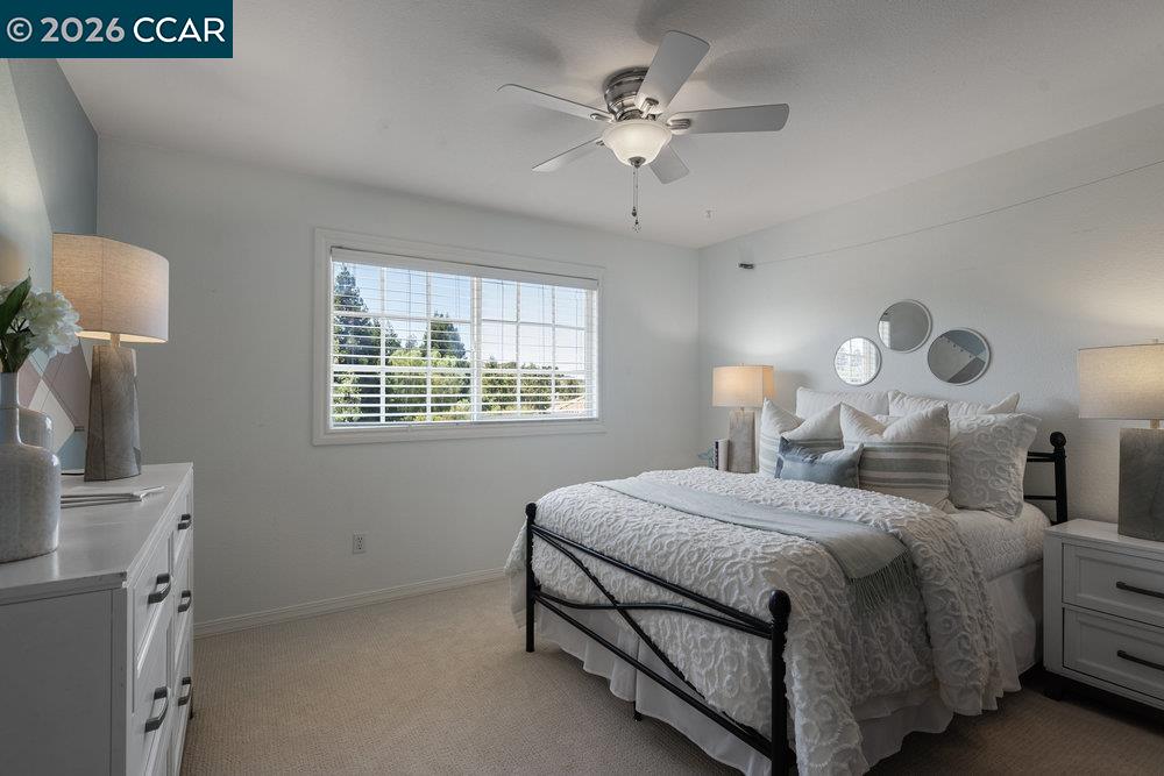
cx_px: 582
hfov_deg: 96.7
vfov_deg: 73.8
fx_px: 517
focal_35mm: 16
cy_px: 388
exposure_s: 1/20
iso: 160
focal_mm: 16
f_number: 7.1
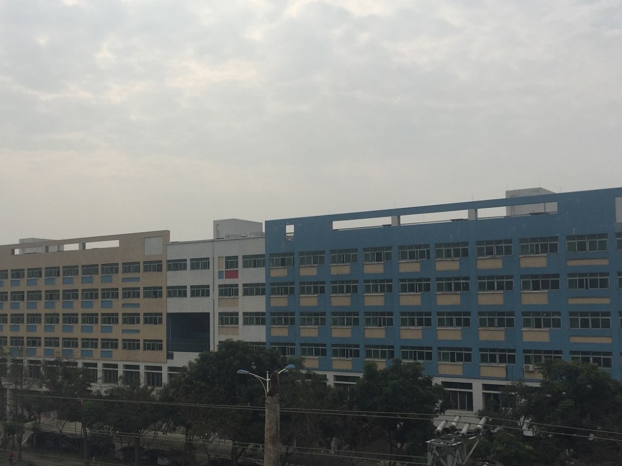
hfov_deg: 43.5
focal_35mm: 43
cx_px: 231
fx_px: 773
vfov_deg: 33.5
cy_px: 264
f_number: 2.2
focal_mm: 4.15
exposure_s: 1/2475
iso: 32
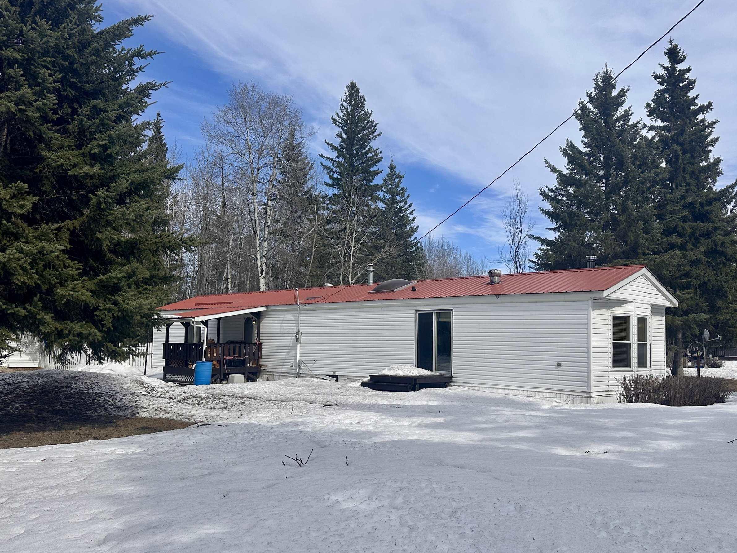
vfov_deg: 45.4
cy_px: 301
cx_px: 411
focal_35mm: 31
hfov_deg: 58.2
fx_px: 660
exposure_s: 1/8929
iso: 80
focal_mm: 6.86
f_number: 1.78
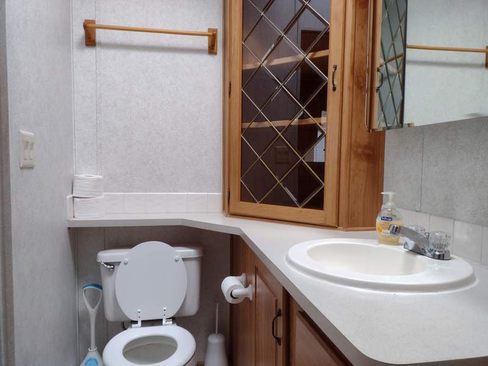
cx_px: 244
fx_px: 381
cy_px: 183
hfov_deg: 65.3
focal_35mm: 27
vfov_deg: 51.4
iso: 109
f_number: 1.7
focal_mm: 4.71
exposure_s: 1/60
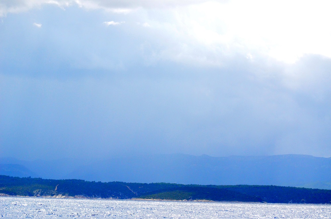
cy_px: 110
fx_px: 1032
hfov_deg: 18.2
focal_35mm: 112
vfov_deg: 12.1
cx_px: 166
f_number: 4.5
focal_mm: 75
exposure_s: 1/8000
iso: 2000
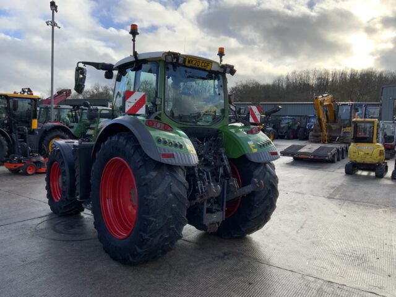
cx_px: 198
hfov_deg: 61.7
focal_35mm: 29
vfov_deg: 48.2
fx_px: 332
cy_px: 148
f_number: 1.8
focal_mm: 3
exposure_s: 1/1195
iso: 16
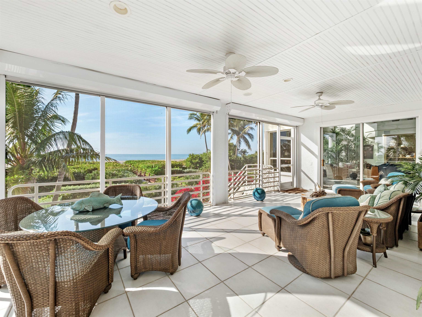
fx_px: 171
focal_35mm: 14
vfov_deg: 85.7
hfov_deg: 102.1
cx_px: 211
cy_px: 158
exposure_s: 1/160
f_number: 7.1
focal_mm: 7
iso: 200
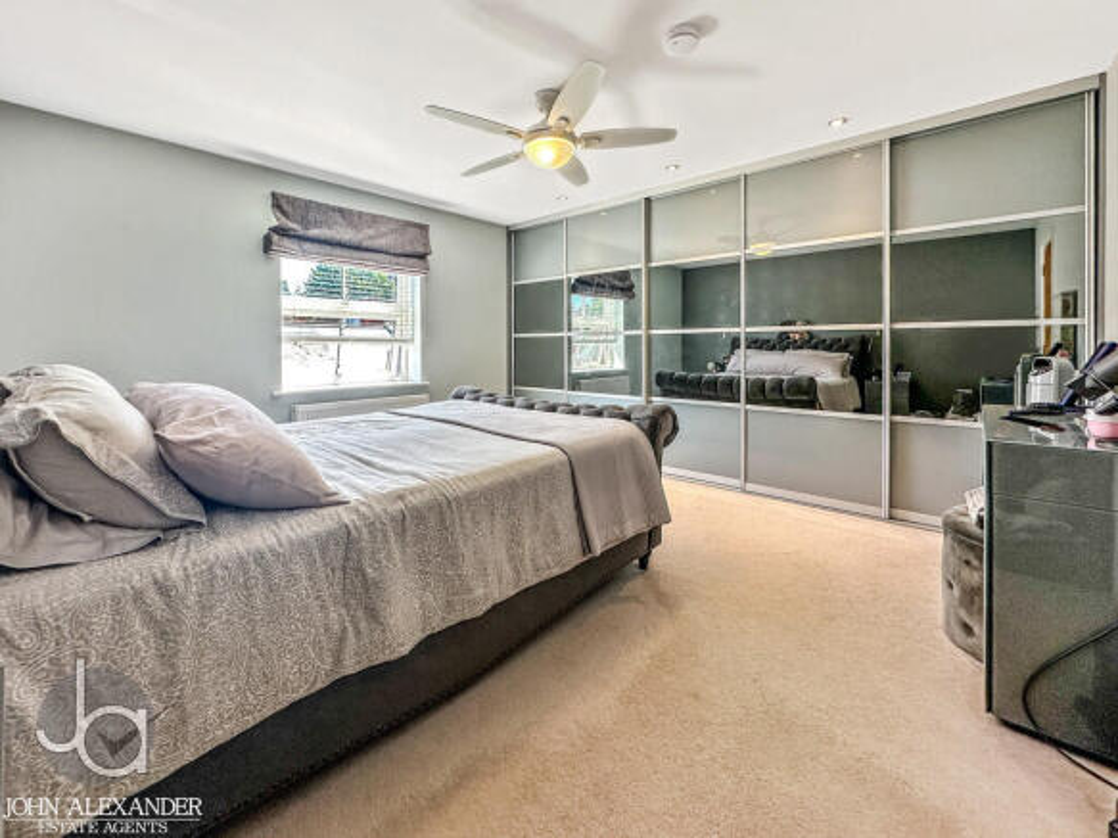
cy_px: 419
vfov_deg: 85.7
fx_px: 452
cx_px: 559
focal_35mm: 14
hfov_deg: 102.1
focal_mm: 2.22
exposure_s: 1/100
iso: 50
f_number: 2.2
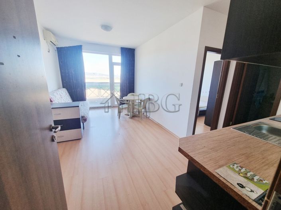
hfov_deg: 106.2
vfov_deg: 89.9
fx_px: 105
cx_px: 140
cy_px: 105
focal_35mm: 13
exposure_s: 1/50
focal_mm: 2.2
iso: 50
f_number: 2.2
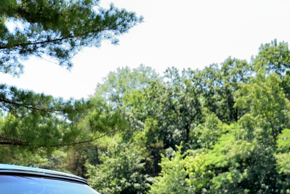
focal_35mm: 115
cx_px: 127
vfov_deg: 11.4
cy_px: 289
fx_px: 927
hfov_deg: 17.8
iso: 400
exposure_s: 1/500
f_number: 5
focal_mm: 32
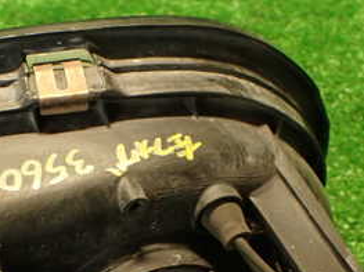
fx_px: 767
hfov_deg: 26.3
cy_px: 266
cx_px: 80
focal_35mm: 73
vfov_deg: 19.6
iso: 640
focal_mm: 5.79
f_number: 2.4
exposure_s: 1/30
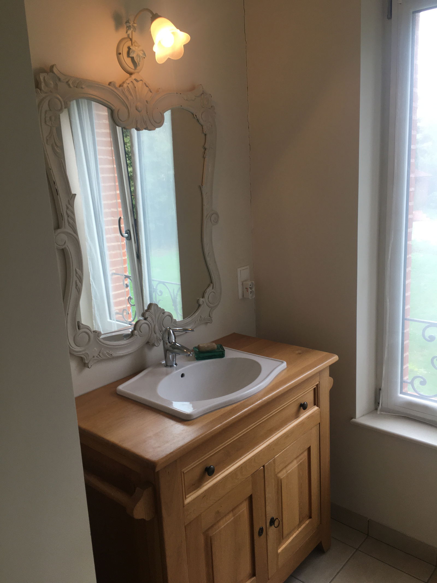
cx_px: 218
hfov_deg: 48.2
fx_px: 488
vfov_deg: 61.7
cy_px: 292
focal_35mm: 29
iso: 40
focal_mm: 4.15
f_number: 2.2
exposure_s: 1/100
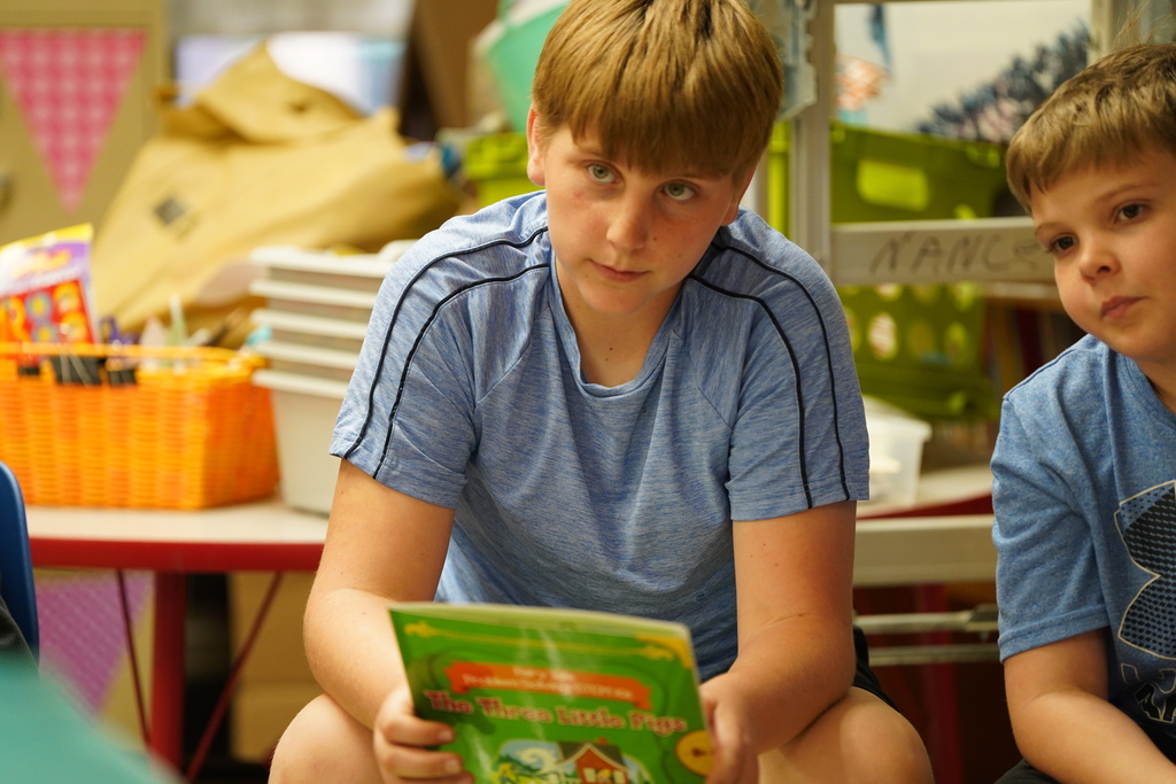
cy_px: 392
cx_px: 588
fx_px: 5717
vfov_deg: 7.8
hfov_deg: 11.7
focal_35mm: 175
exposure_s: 1/200
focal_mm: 175
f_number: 2.8
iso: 2000
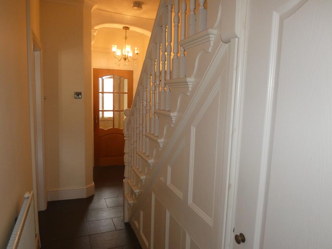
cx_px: 166
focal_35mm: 26
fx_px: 249
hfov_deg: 67.3
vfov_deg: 53.1
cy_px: 124
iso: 500
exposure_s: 1/125
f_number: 3.1
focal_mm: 4.6
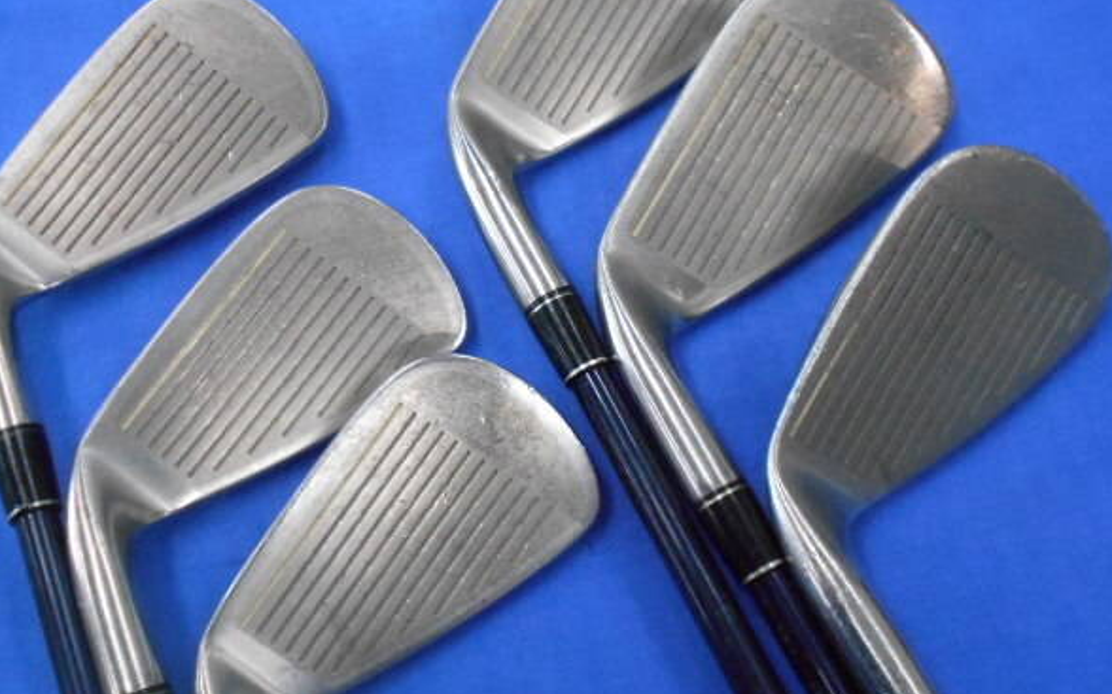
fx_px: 1363
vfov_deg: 28.5
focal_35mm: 45
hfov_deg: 44.4
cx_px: 543
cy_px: 297
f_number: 3.9
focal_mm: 6.7
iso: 800
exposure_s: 1/125
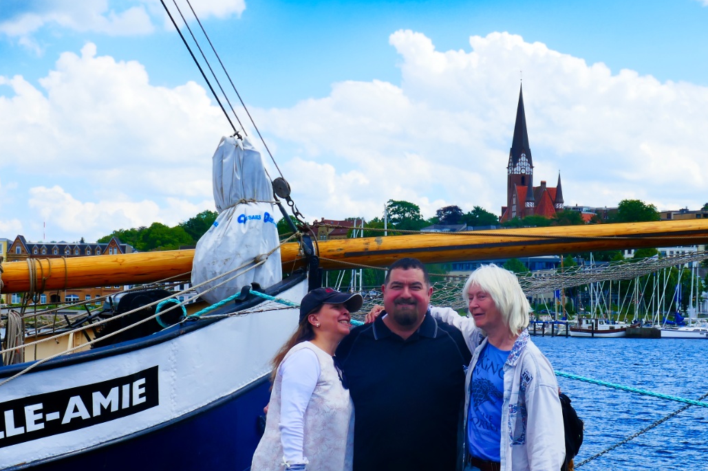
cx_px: 406
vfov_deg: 19.4
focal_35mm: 70
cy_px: 329
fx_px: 1376
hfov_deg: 28.8
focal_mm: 16.5
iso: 125
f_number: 7.1
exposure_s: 1/320
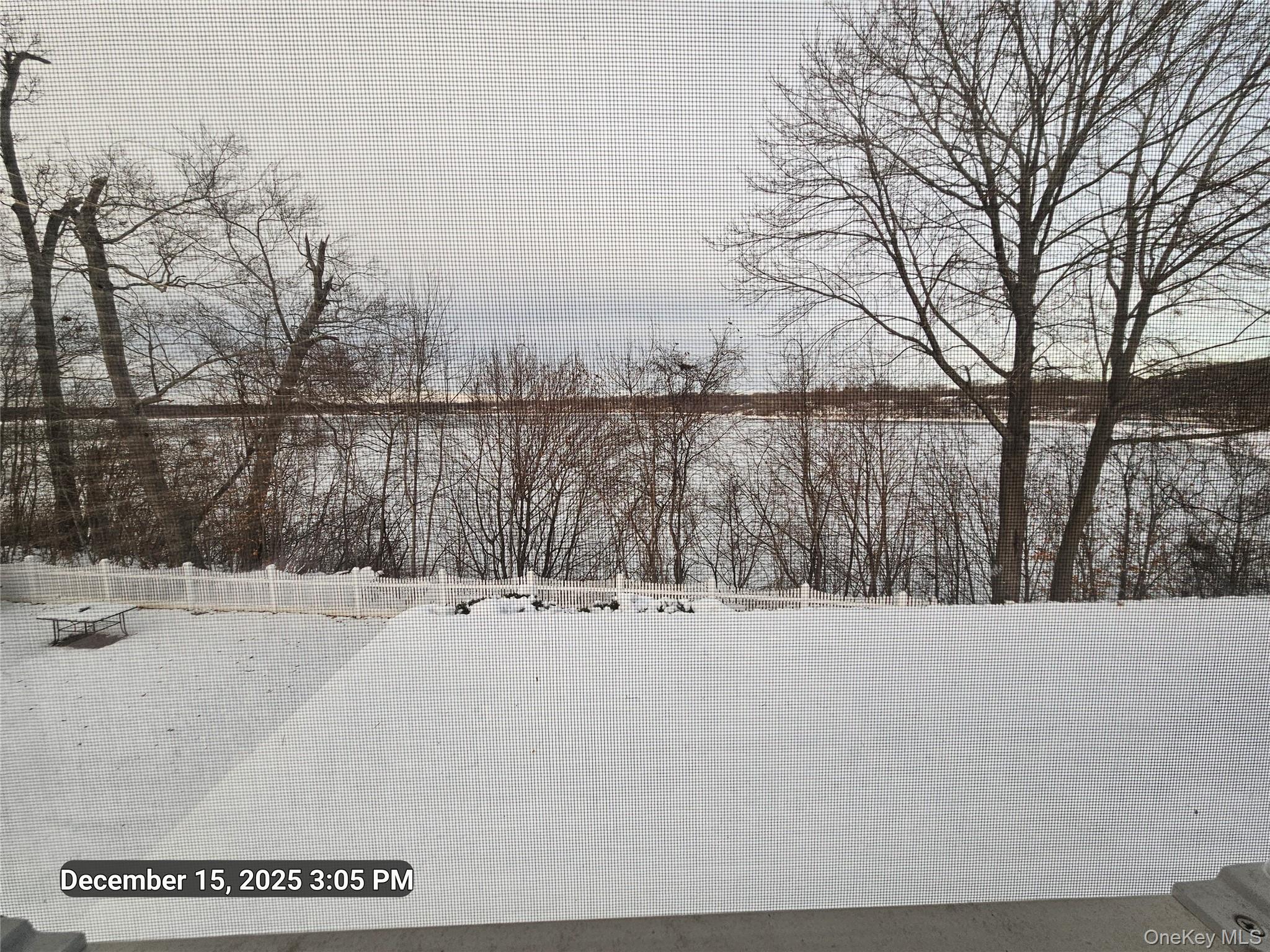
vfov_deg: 89.9
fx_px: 477
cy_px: 476
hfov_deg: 106.2
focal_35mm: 13
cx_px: 635
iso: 50
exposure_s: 1/404
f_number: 2.2
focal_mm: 2.2
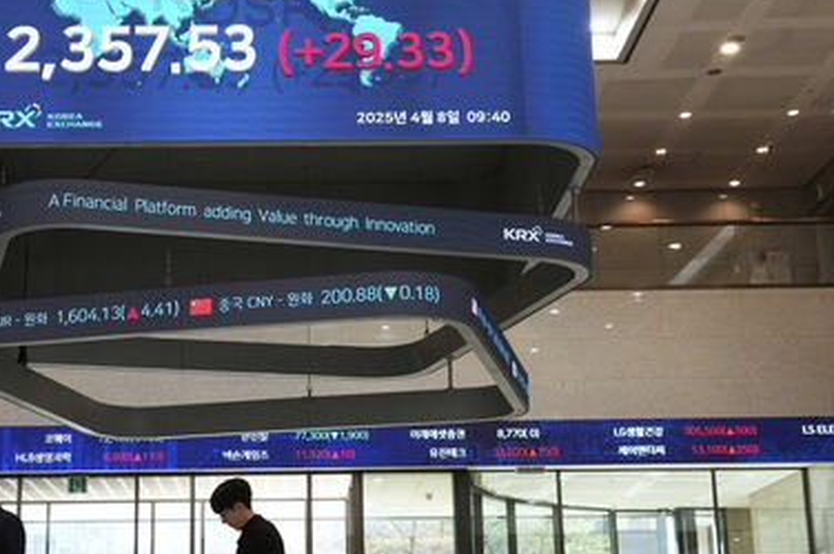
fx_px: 1458
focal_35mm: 63
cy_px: 319
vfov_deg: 21.5
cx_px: 284
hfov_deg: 31.7
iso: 2000
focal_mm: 37
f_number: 6.3
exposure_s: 1/160
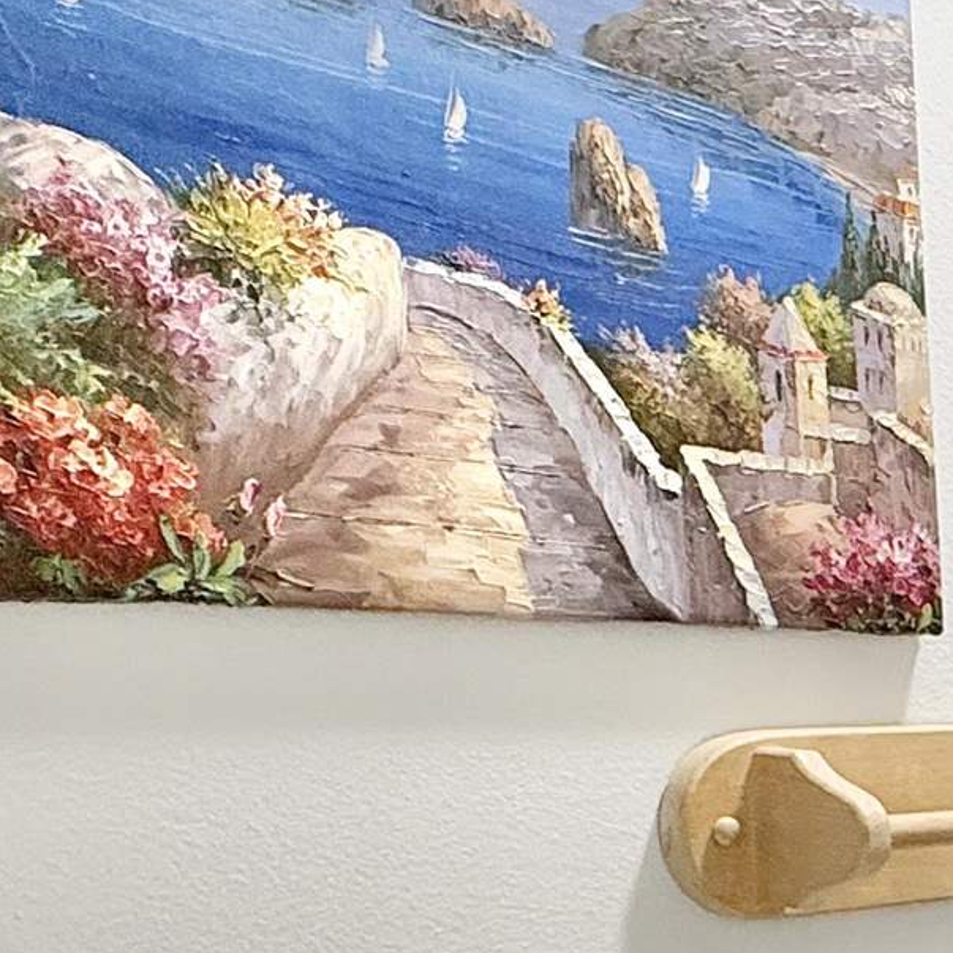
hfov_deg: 20.1
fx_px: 1962
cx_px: 1693
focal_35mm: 63
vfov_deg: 25.8
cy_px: 972
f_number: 2.2
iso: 160
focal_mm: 2.22
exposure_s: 1/60
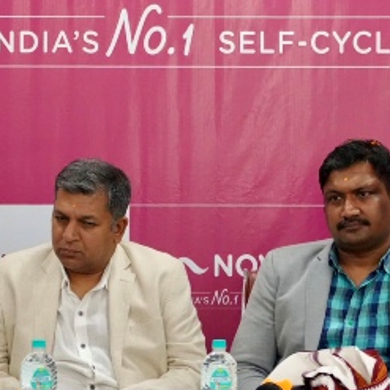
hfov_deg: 10.2
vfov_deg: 10.2
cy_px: 261
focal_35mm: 171
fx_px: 2181
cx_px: 231
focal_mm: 51
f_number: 5
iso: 3200
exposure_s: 1/160
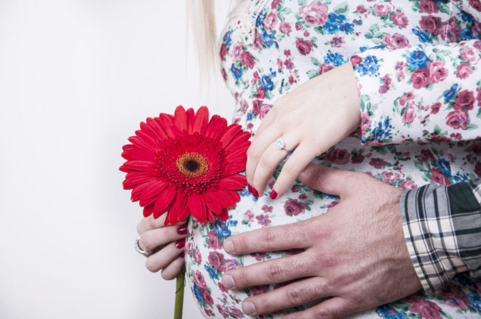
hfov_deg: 18.2
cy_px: 160
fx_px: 1501
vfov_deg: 12.1
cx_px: 240
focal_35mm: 112
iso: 100
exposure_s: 1/200
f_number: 5.3
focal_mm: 75
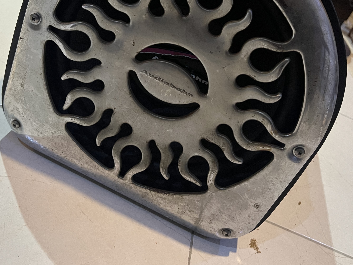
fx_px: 398
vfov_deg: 36.2
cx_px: 164
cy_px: 76
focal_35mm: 39
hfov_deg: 47.8
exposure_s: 1/40
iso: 400
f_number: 1.5
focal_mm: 5.7
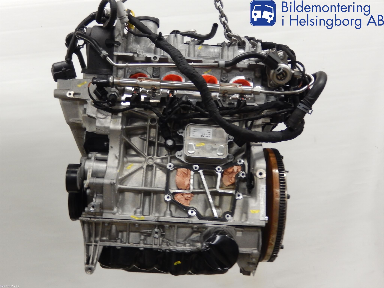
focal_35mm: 41
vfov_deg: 35.1
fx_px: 455
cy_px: 144
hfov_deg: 45.8
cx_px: 192
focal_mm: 7.3
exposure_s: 1/13
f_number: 4.2
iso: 400
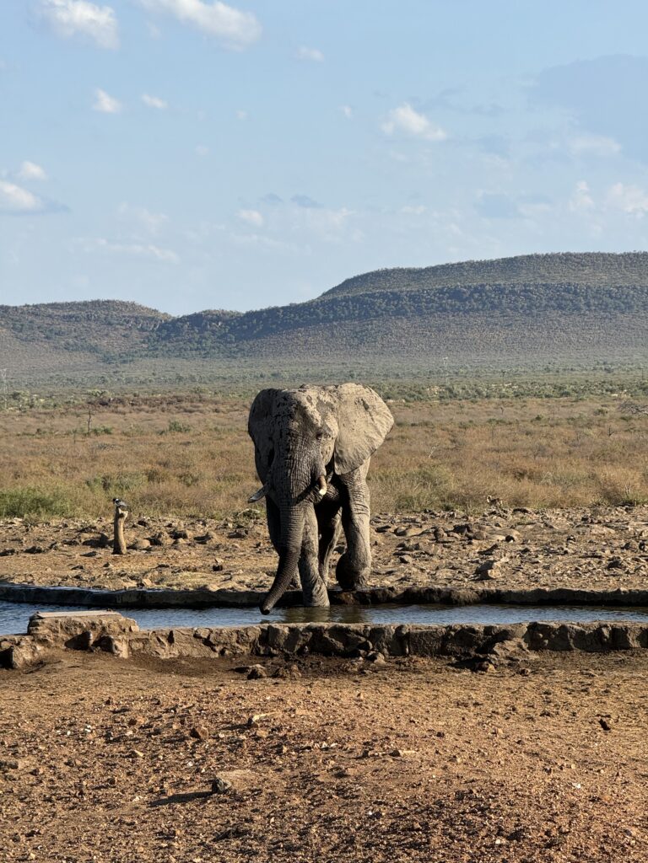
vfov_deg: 16.4
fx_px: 2995
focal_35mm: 120
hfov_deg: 12.3
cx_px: 324
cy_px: 432
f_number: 2.8
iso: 50
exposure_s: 1/990
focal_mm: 15.66
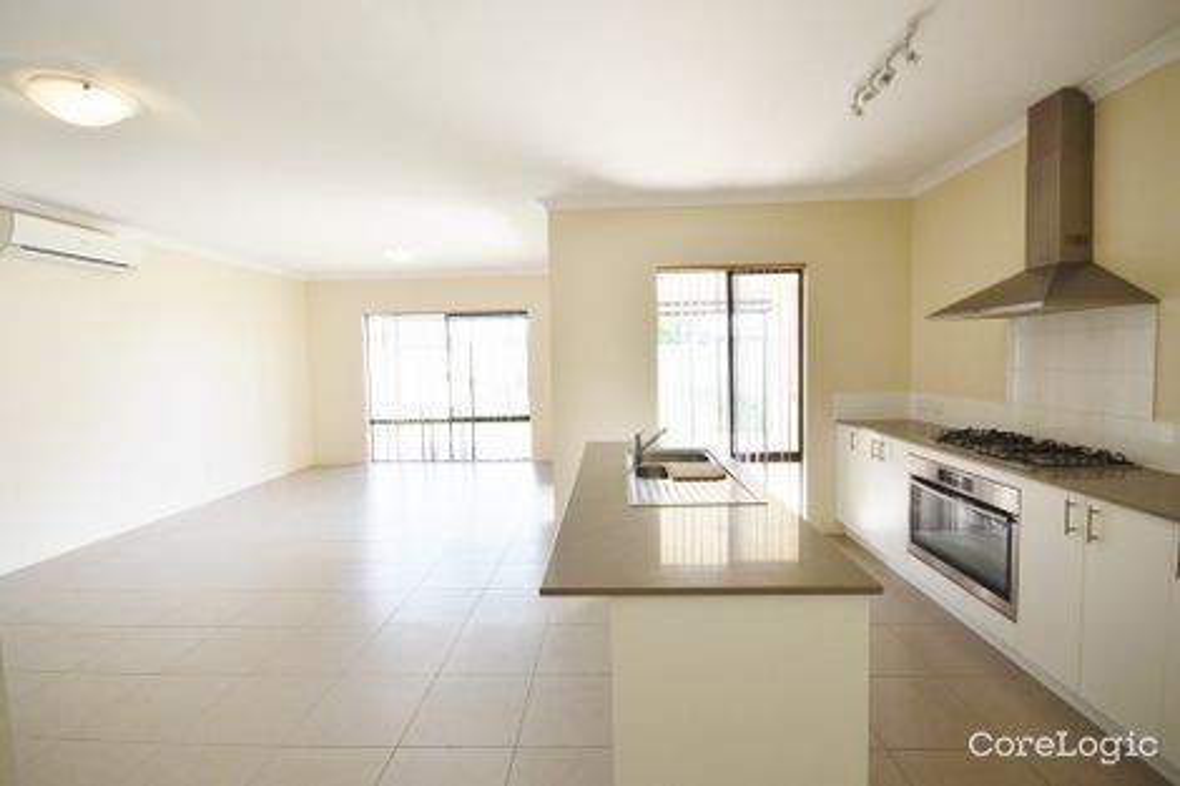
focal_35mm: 15
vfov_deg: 77.3
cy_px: 393
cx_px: 590
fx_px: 491
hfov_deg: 100.4
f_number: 8
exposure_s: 1/60
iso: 450
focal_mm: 10
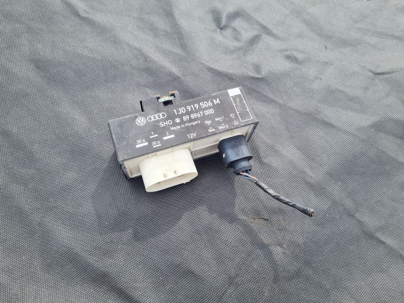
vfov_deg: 53.1
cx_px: 202
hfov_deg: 67.3
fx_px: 303
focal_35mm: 26
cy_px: 152
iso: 50
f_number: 1.8
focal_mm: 5.4
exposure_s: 1/646
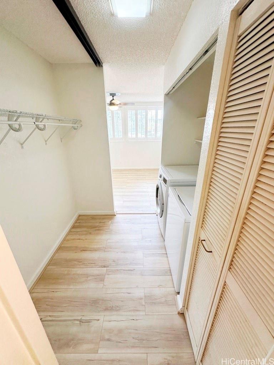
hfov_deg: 85.7
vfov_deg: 102.1
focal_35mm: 14
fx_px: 148
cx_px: 137
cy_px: 182
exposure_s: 1/120
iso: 160
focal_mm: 2.22
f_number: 2.2
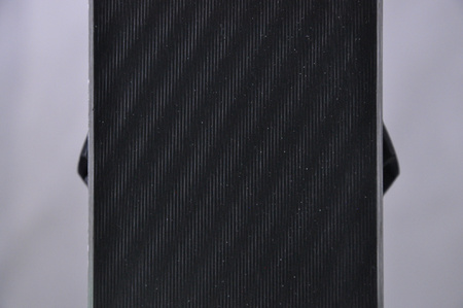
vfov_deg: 8.7
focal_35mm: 158
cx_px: 232
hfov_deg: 13.1
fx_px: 2023
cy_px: 154
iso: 3200
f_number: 9.5
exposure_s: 1/125
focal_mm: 105
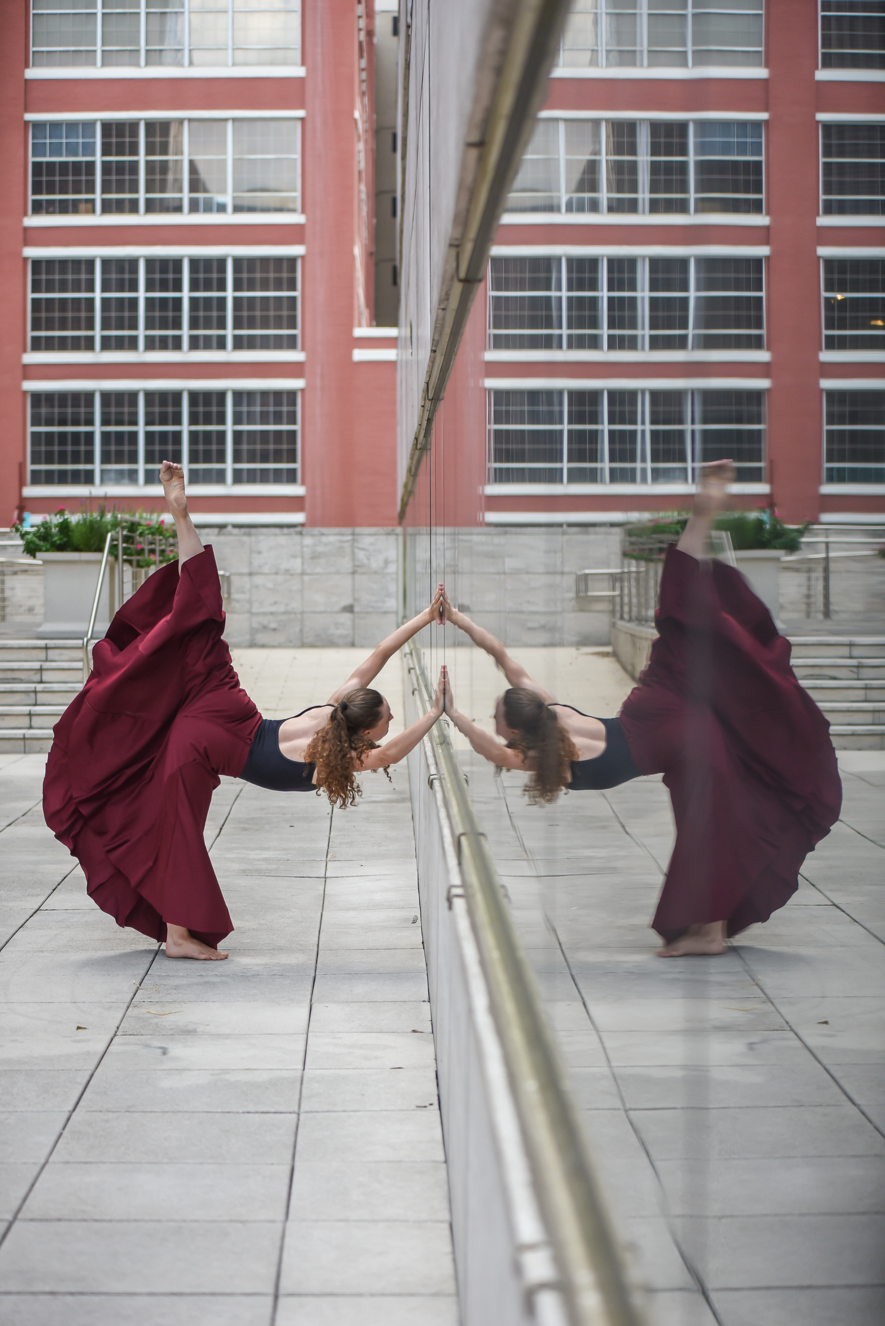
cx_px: 442
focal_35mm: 70
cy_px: 663
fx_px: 2579
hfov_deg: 19.5
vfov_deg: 28.8
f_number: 2.8
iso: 800
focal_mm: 70
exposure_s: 1/1250
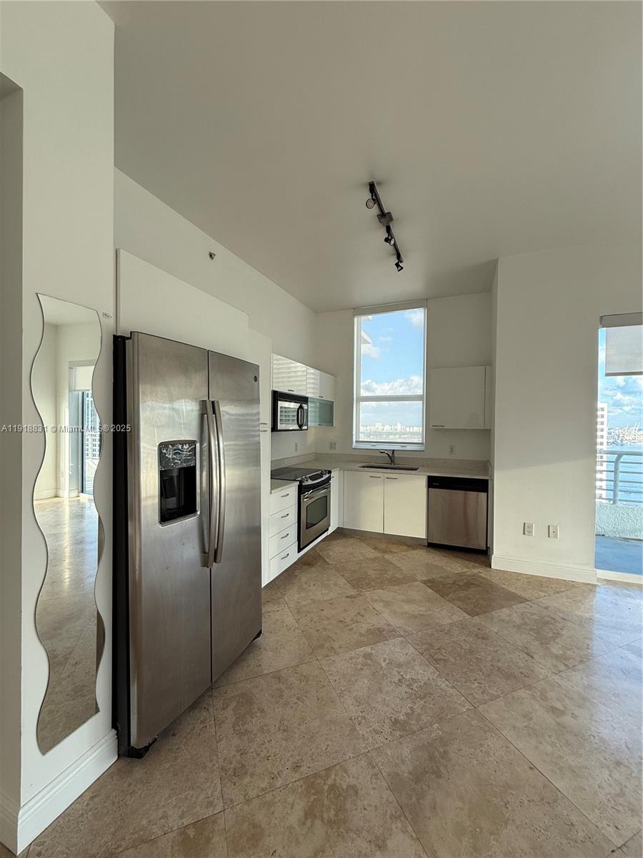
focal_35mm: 14
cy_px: 429
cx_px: 322
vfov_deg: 102.1
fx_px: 347
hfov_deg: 85.7
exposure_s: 1/99
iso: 50
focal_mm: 2.22
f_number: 2.2
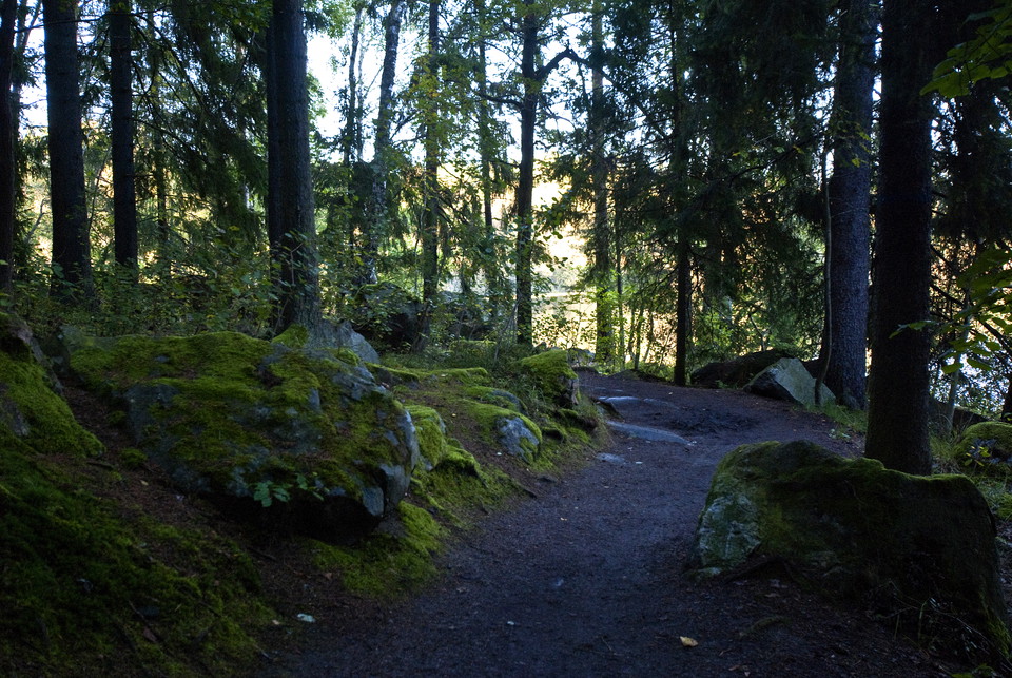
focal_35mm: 36
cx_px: 506
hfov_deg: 53.1
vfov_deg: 37.0
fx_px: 1013
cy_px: 339
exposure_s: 1/50
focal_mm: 24
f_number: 4.5
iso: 800
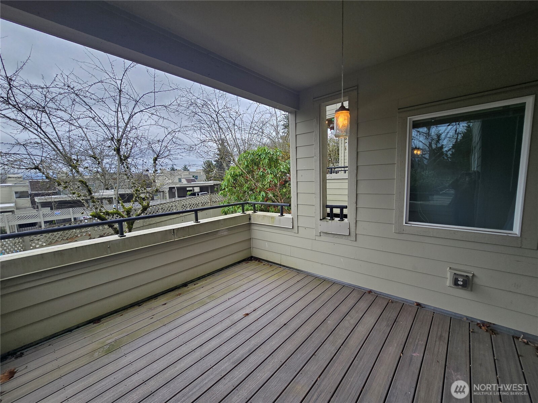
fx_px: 202
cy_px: 202
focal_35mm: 13
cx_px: 269
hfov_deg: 106.2
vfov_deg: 89.9
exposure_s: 1/130
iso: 50
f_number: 2.2
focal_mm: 2.2
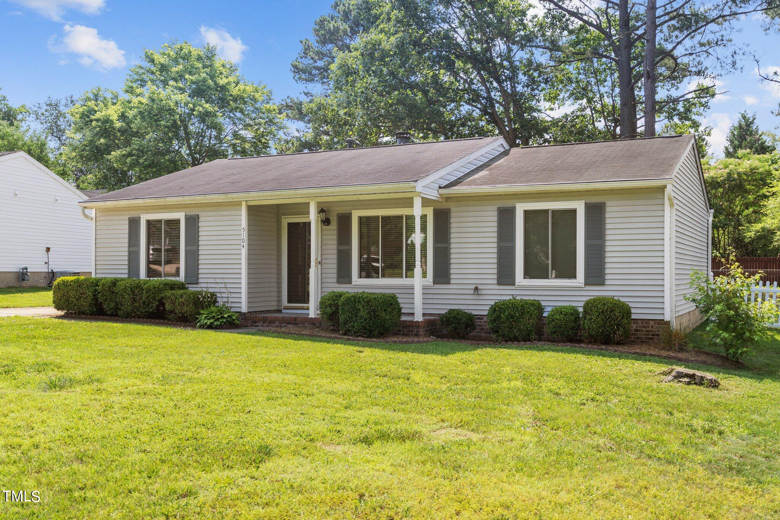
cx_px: 390
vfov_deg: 37.8
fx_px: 758
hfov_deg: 54.4
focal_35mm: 35
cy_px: 260
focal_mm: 35
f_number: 4.5
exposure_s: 1/60
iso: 100
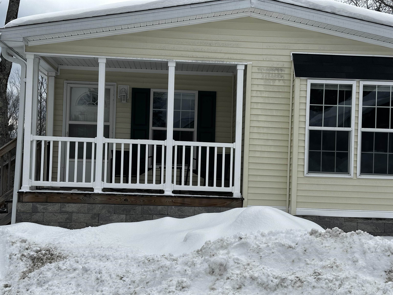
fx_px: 545
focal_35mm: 48
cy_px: 148
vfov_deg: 30.3
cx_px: 196
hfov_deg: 39.7
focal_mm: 6.86
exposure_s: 1/3257
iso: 64
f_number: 1.78
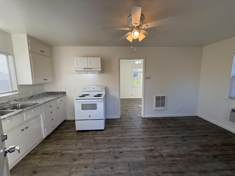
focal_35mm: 14
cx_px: 118
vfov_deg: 85.7
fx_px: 95
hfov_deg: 102.1
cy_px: 88
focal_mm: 2.22
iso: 50
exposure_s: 1/181
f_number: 2.2
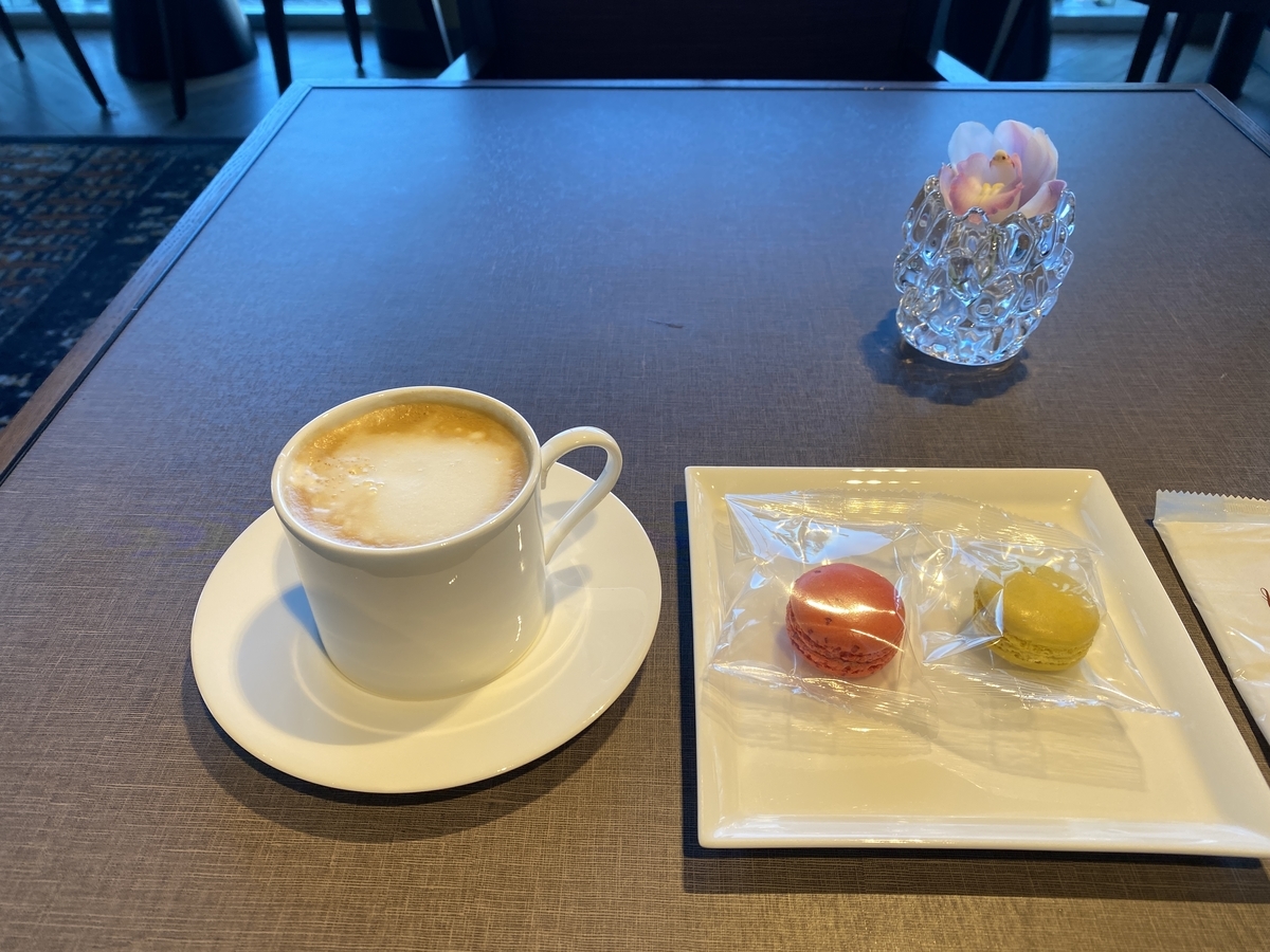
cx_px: 635
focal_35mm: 26
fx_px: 954
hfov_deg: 67.3
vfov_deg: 53.1
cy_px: 476
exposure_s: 1/301
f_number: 1.8
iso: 50
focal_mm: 4.25
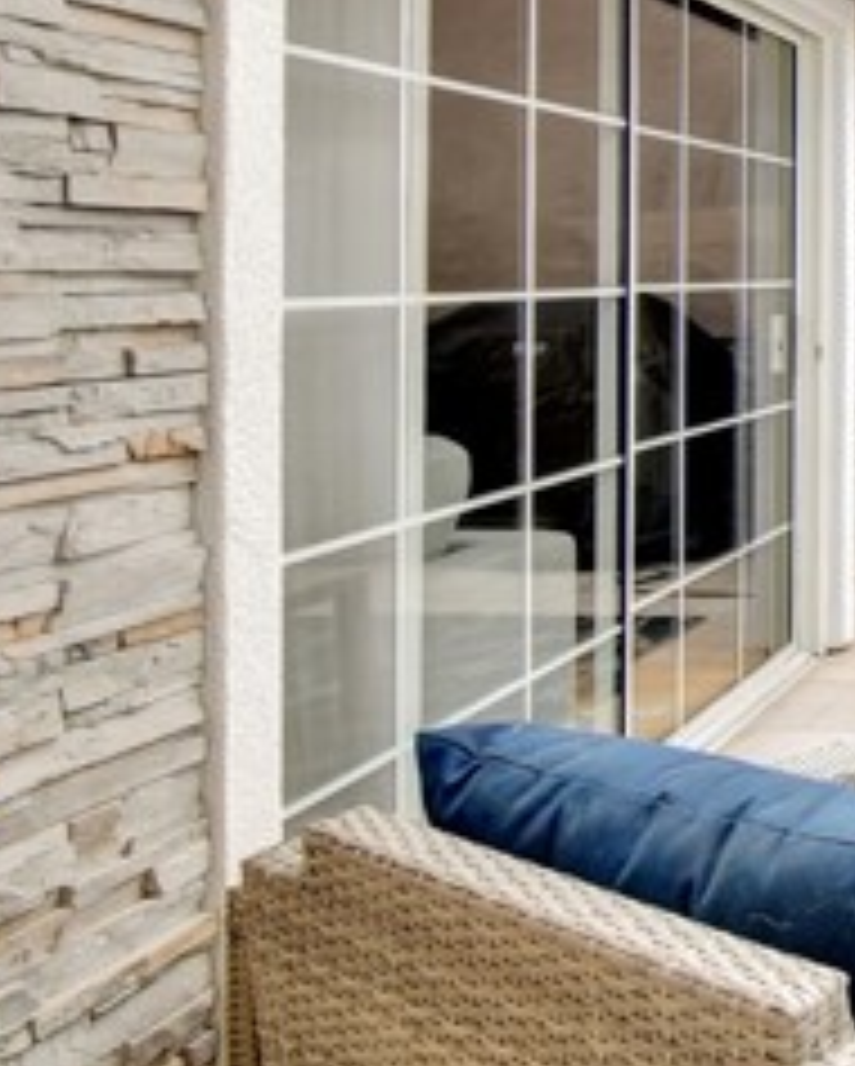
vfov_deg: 46.6
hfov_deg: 28.3
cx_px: 1233
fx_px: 1200
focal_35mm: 38
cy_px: 304
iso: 250
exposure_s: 1/60
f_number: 13
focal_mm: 10
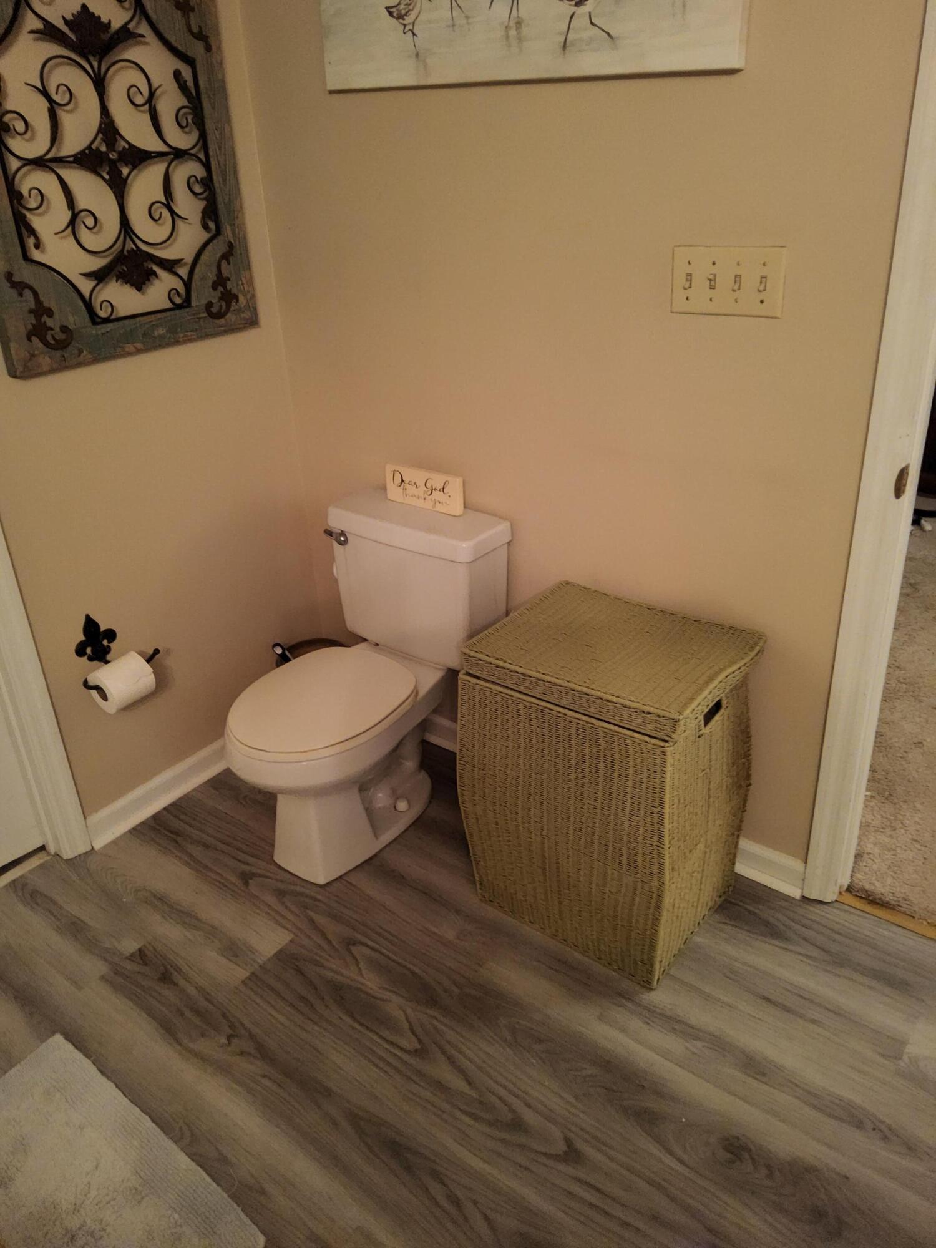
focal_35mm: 25
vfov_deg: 69.4
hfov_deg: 54.9
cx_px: 468
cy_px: 624
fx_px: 901
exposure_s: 1/24
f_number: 2
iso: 800
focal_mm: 3.08
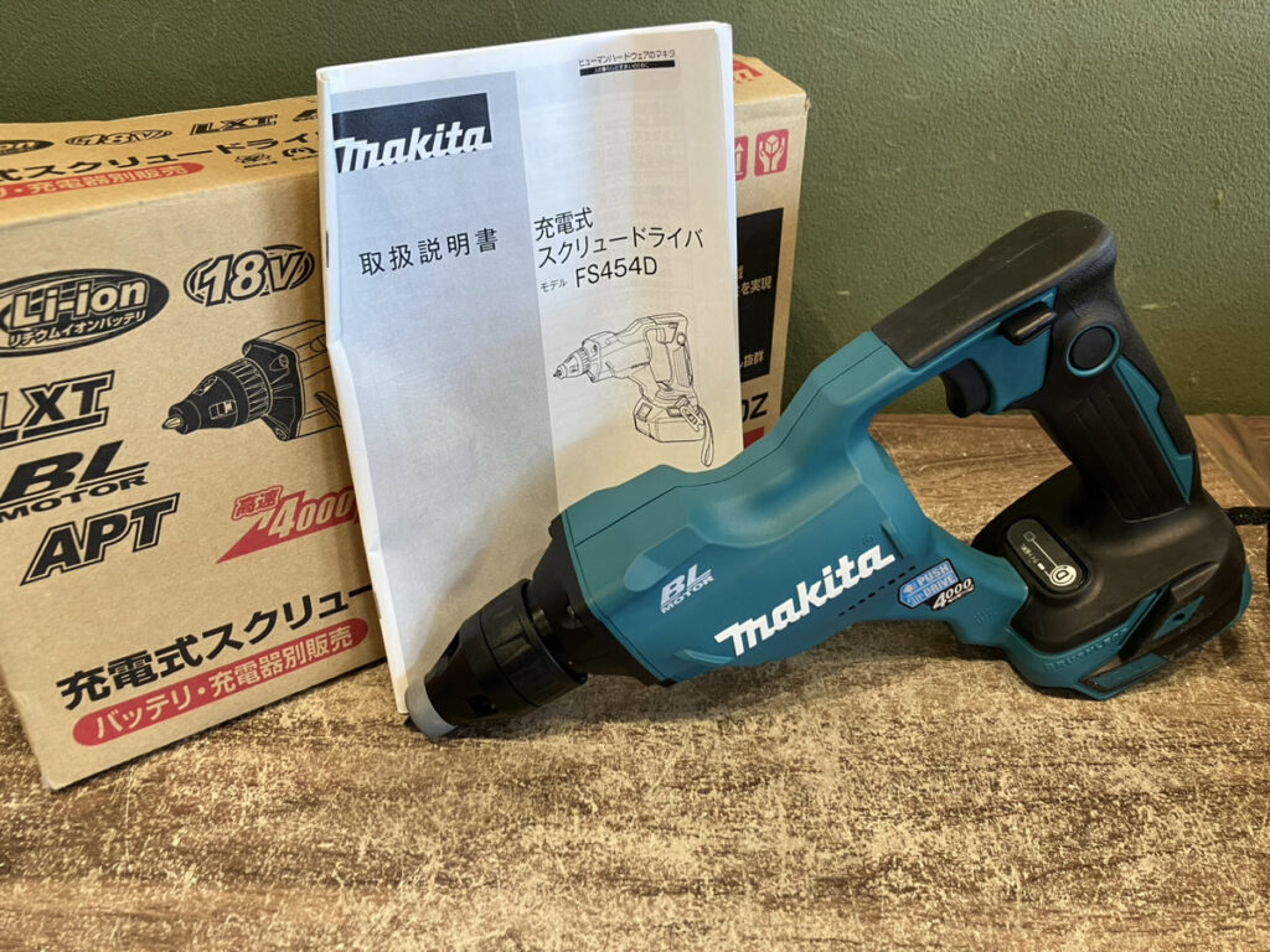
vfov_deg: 49.7
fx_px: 1027
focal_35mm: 28
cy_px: 476
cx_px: 635
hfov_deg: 63.4
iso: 50
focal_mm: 3.99
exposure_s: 1/50
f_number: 1.8
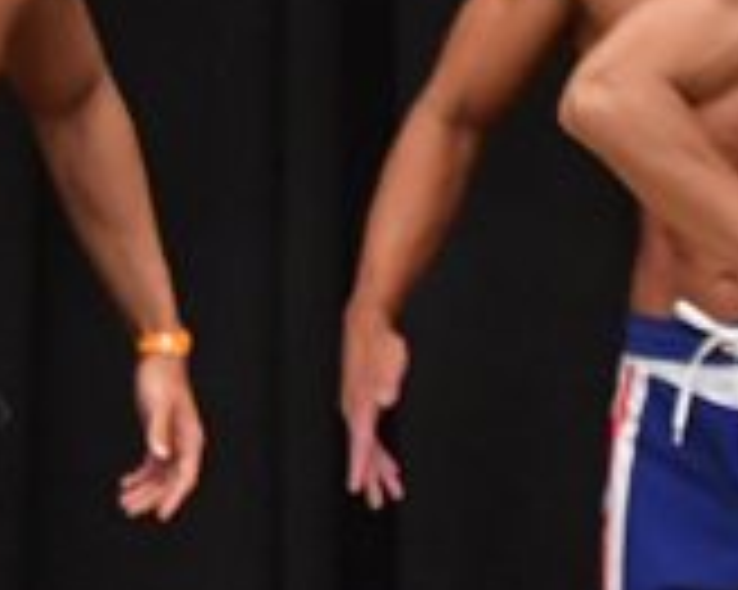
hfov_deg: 2.0
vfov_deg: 1.6
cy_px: 446
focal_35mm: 964
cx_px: 1366
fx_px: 21043
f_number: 5.6
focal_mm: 145
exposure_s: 1/400
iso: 6400
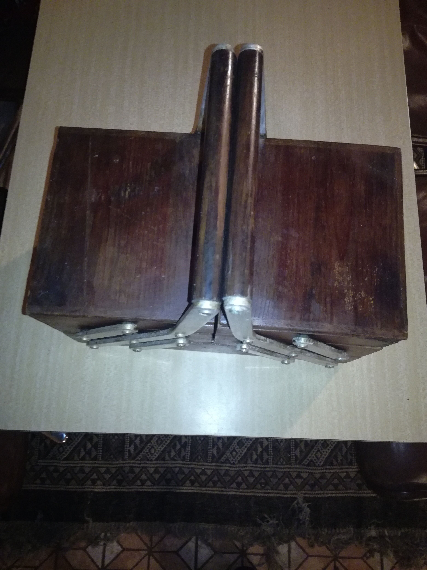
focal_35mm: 27
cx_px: 214
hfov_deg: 51.4
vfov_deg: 65.3
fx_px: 444
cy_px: 285
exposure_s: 1/16.7
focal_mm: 3.79
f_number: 2
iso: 640
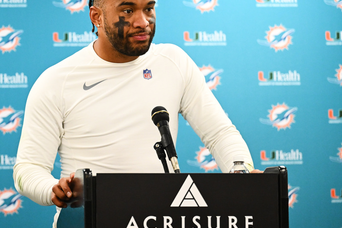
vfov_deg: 7.8
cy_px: 96
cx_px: 121
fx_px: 1673
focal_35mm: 176
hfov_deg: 11.7
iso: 4000
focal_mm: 120
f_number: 2.8
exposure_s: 1/1000
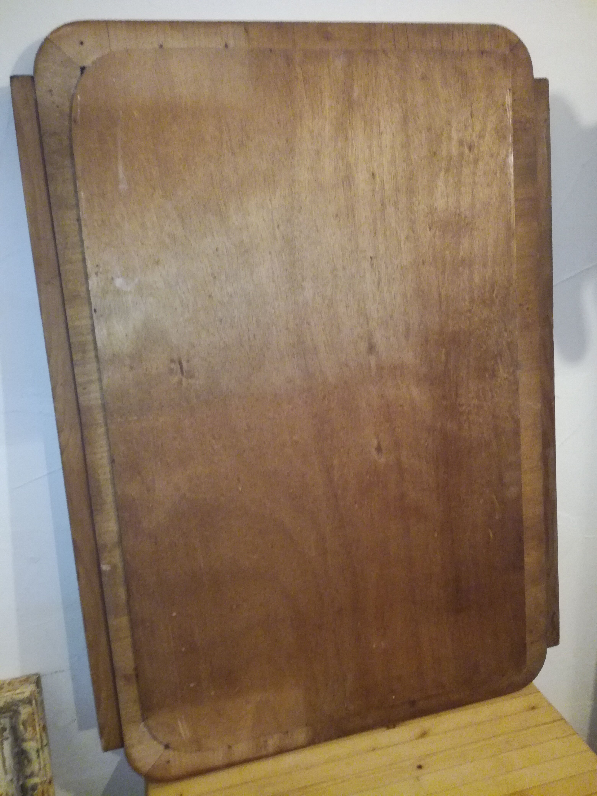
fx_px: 621
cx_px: 298
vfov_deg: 65.3
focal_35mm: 27
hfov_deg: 51.4
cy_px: 398
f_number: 2
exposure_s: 1/20
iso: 500
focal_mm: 3.79
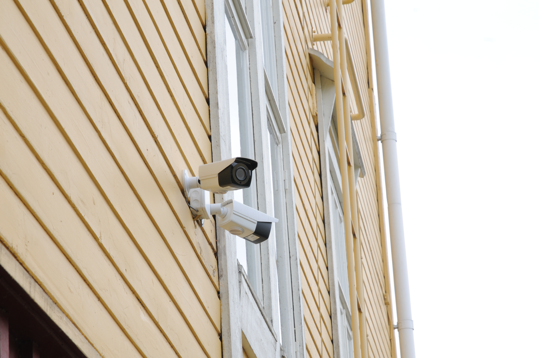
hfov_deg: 17.1
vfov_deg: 11.4
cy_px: 179
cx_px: 270
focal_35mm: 120
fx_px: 1794
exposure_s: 1/40
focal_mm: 80
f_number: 14
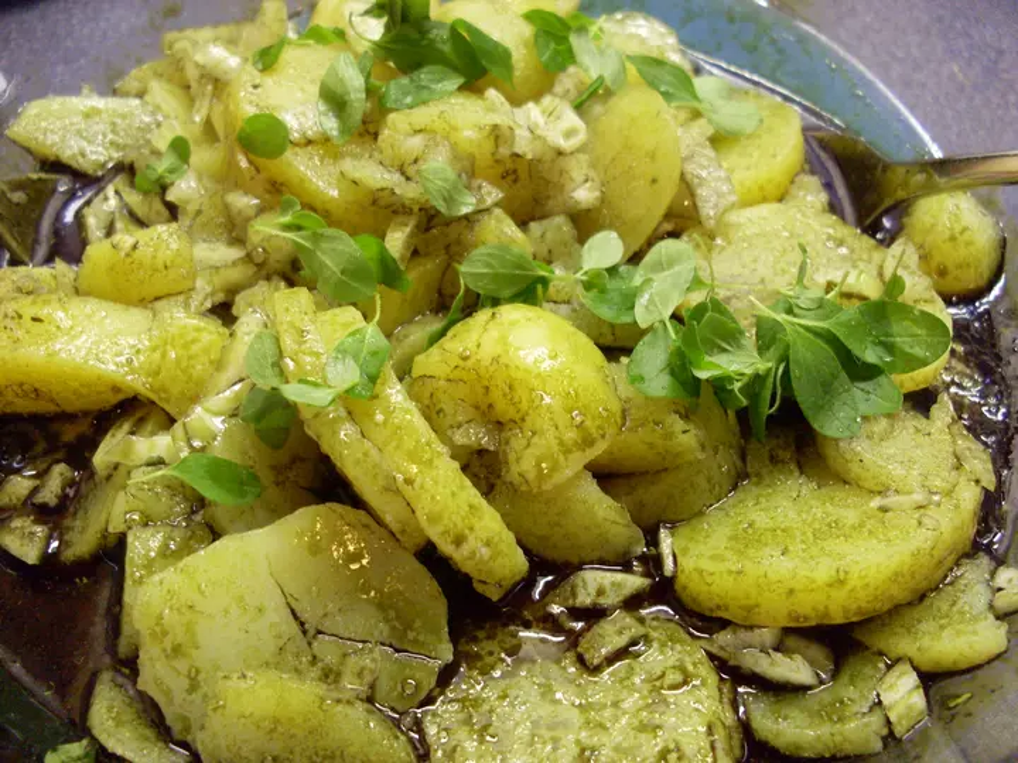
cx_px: 509
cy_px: 382
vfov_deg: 37.7
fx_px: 1118
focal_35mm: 38
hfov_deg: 49.0
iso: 200
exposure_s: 1/30
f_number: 2.8
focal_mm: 6.3
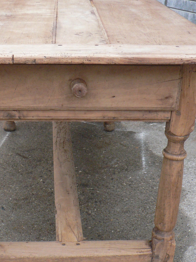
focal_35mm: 58
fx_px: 438
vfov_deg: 33.2
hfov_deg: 25.2
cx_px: 74
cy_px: 118
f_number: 2.8
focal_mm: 6
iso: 200
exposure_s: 1/30
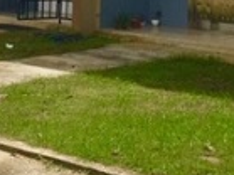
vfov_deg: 11.2
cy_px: -177
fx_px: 810
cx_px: 89
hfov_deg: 16.4
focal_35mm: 120
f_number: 2.2
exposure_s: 1/2825
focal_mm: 4.15
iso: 32
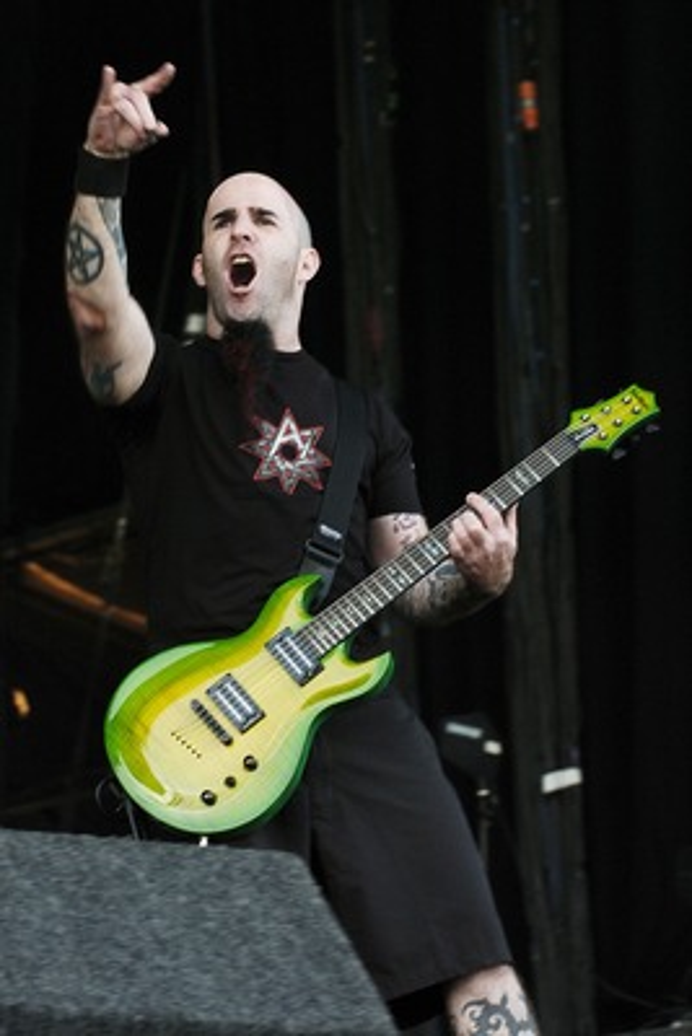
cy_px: 518
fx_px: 4753
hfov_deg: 8.3
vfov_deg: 12.4
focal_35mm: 165
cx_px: 346
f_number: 5.6
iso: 400
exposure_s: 1/125
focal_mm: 110
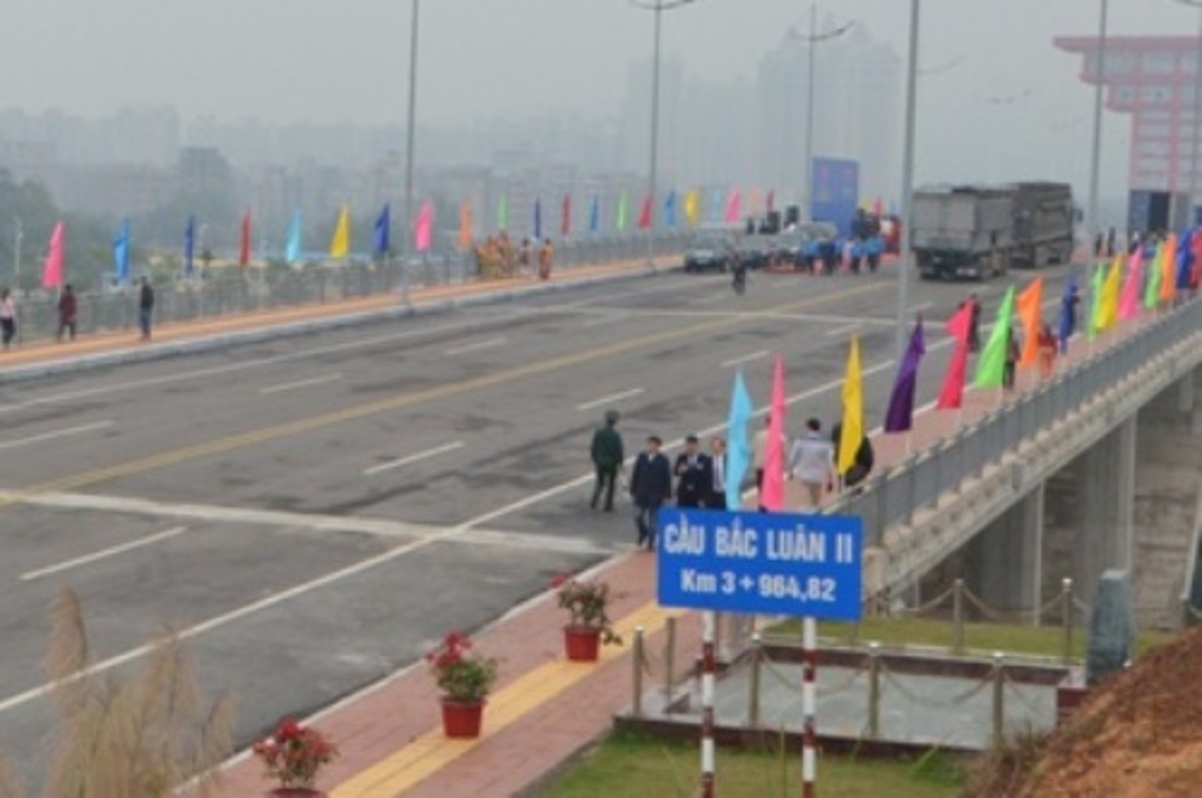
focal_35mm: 42
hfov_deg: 46.5
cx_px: 601
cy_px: 399
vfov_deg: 31.8
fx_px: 1401
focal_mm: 28
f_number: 11
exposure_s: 1/500
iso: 1600
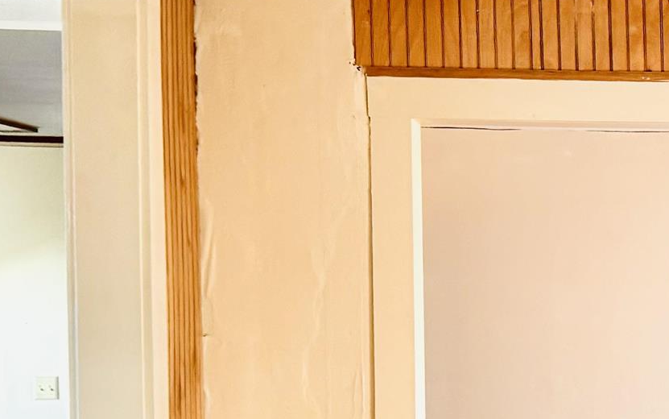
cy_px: 479
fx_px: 1714
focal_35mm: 94
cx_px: 858
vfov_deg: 13.6
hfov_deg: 20.3
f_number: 1.78
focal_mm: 6.76
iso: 200
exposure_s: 1/92
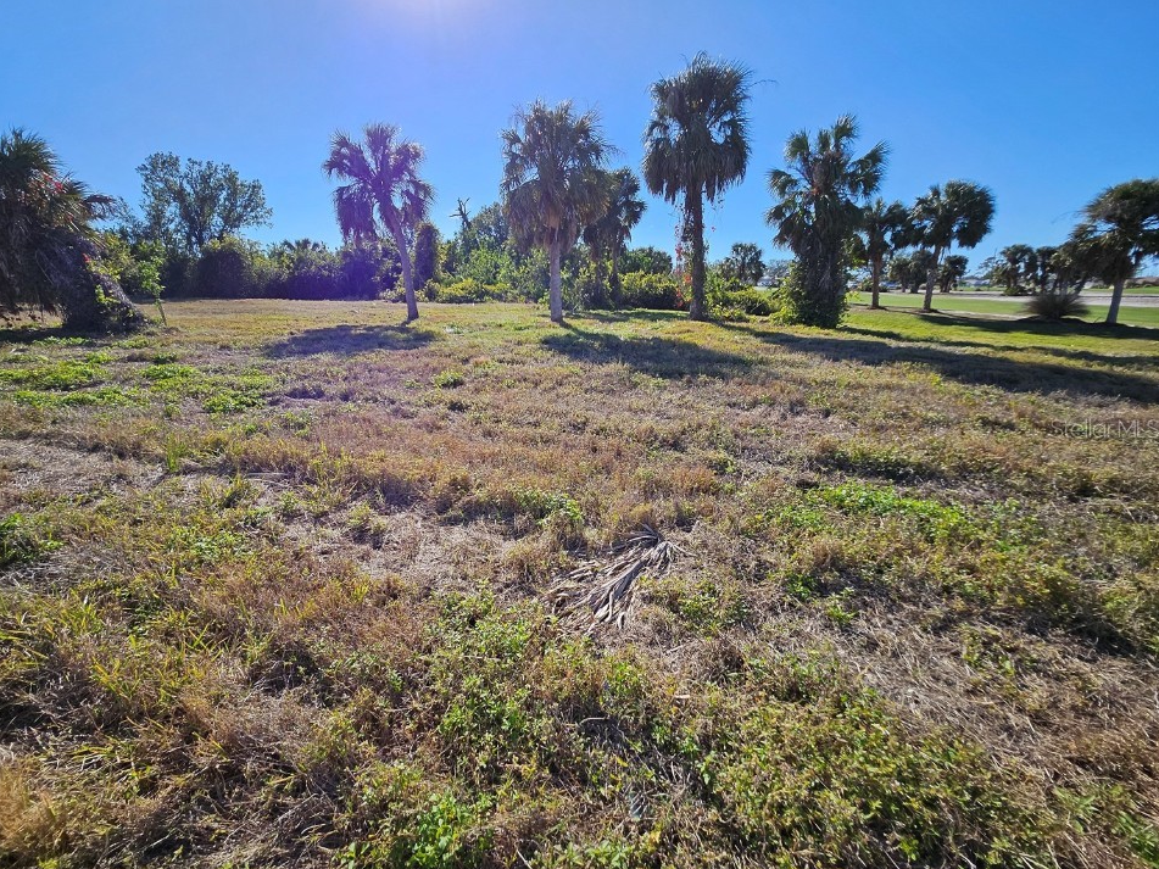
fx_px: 469
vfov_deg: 85.7
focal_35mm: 14
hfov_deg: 101.9
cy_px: 428
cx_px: 541
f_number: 2.2
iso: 32
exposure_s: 1/1154
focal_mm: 1.7
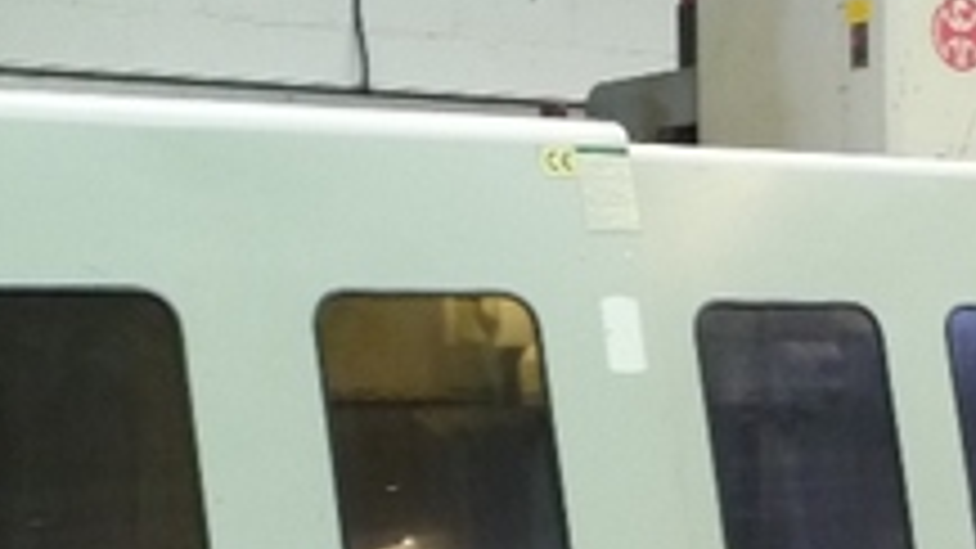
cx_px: 873
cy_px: 684
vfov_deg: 10.0
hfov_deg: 17.7
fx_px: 3079
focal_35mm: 119
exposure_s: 1/30
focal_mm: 6.1
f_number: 3.6
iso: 200
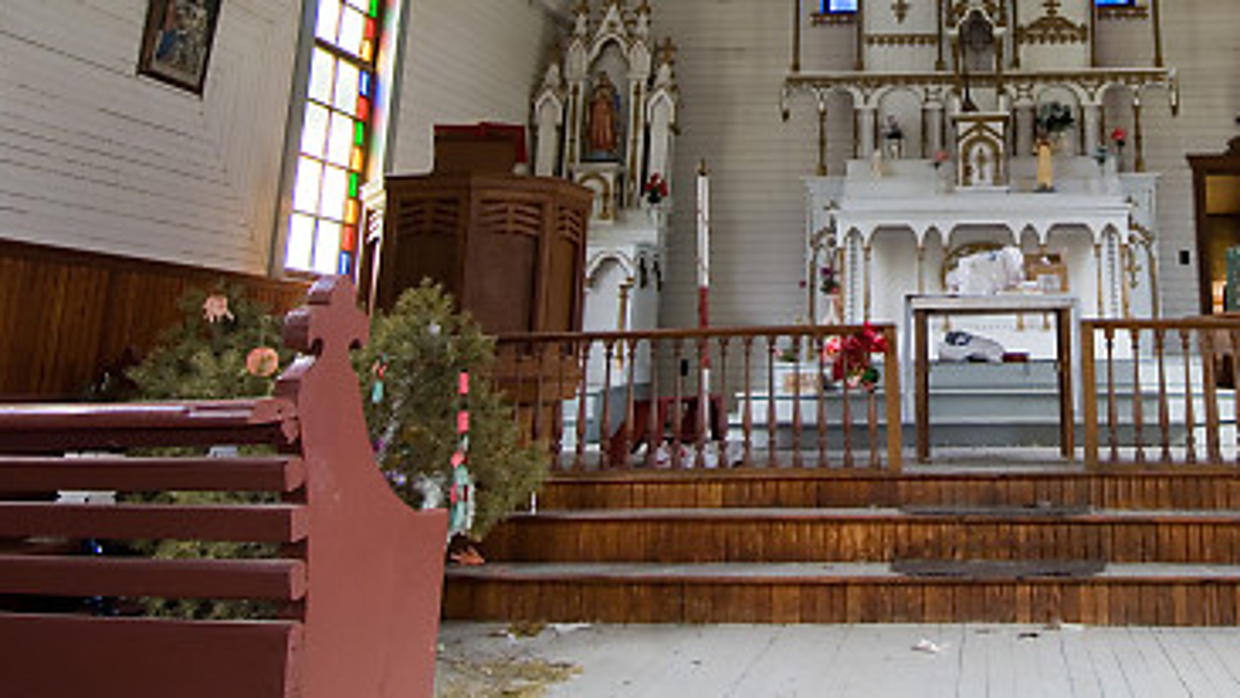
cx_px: 949
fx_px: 1184
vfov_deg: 31.1
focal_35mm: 36
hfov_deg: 52.5
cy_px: 53
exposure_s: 1/3
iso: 100
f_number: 8
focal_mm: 14
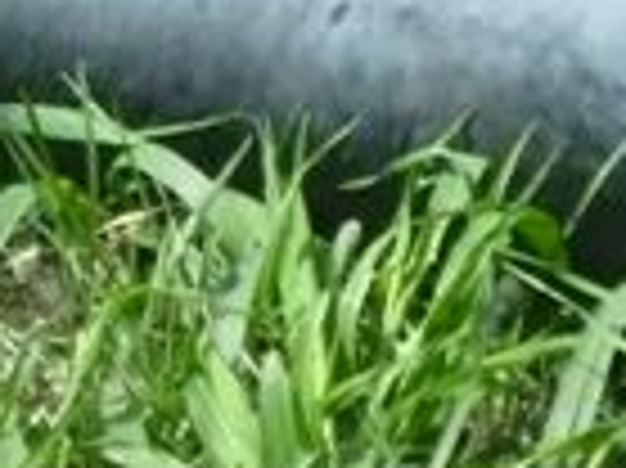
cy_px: -328
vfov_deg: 1.8
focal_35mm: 808
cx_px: 158
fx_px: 14599
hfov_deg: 2.5
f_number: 18
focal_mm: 31.4
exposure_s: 1/250
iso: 1600
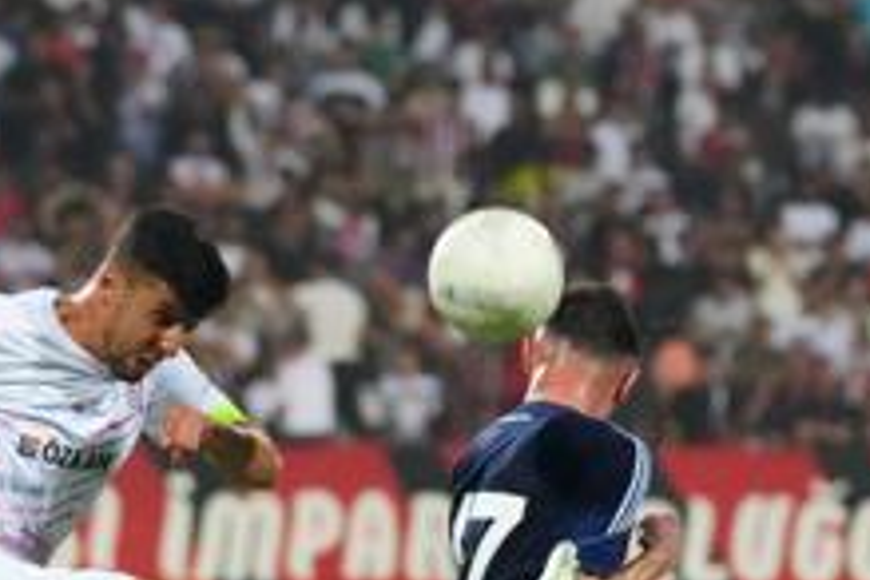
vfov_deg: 2.2
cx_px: 276
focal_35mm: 639
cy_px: 584
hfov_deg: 3.2
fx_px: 15441
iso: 8000
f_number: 3.5
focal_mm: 152
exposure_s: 1/1600
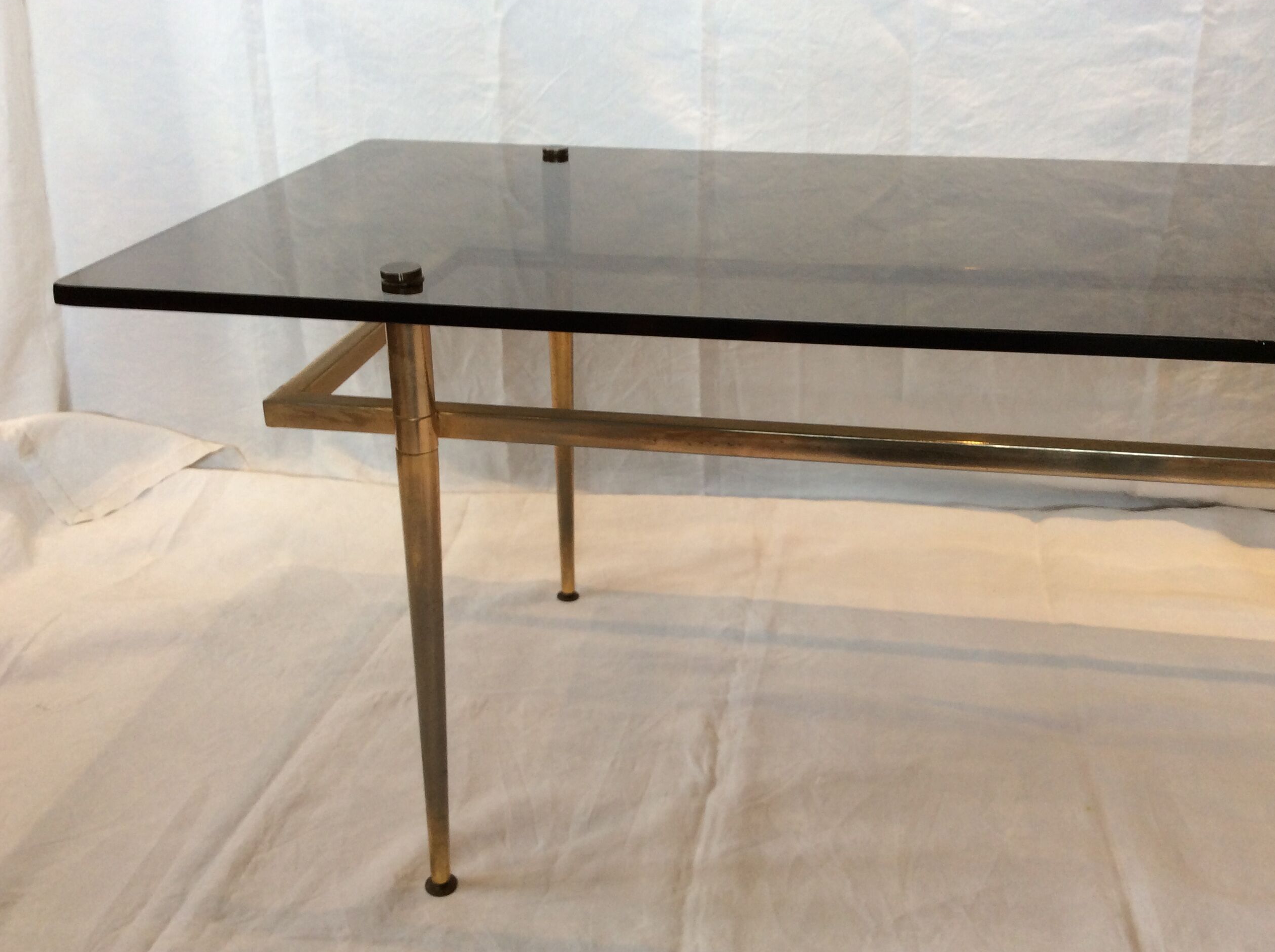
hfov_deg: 55.4
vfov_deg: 42.8
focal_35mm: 33
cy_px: 486
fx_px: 1214
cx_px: 649
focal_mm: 3.3
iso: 50
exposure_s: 1/25
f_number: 2.4
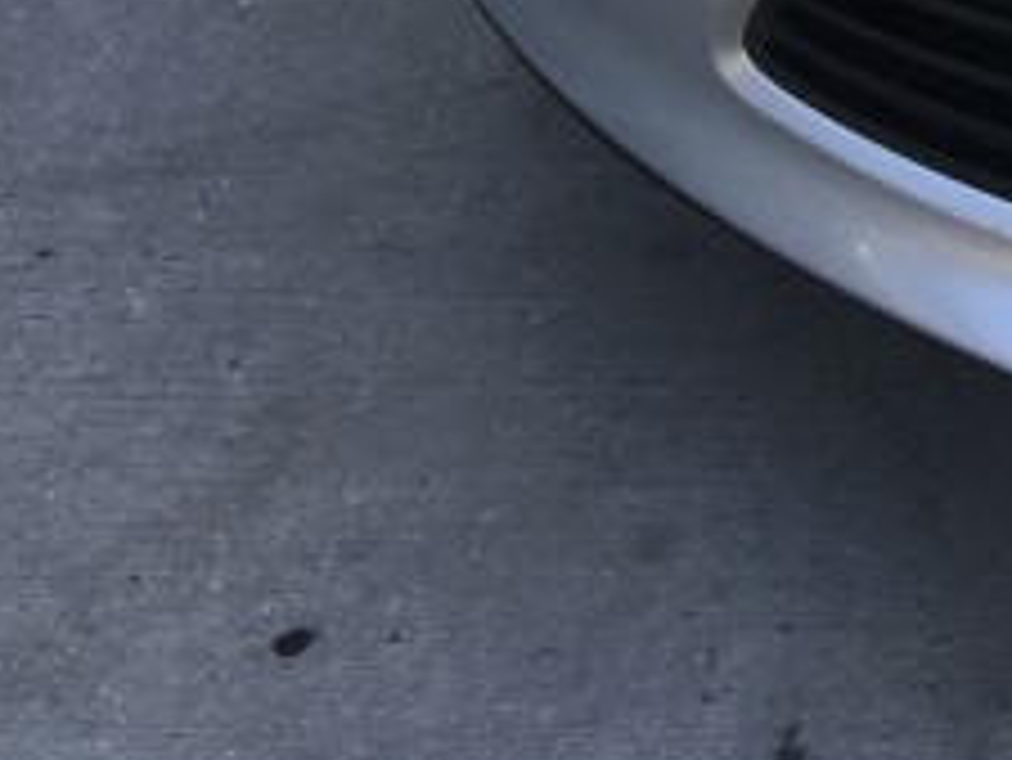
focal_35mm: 132
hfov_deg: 13.1
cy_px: -899
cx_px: 1961
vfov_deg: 10.1
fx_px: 3861
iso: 25
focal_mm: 4.15
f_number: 2.2
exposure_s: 1/680
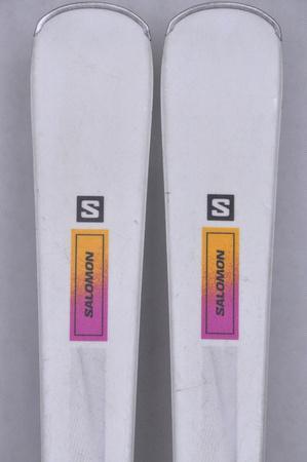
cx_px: 154
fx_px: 2019
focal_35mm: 158
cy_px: 231
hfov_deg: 8.7
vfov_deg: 13.1
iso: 3200
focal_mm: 105
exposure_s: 1/125
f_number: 9.5
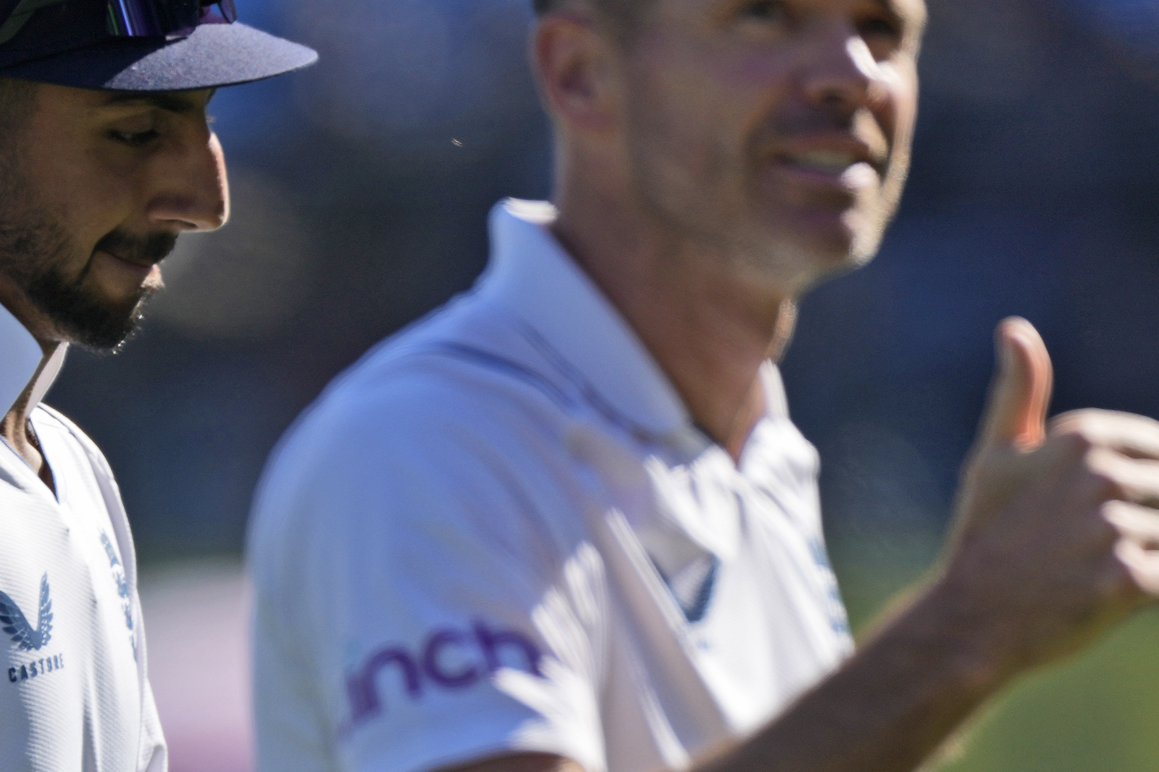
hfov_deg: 1.1
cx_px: 151
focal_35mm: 1840
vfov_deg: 0.7
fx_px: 59233
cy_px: 803
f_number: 4.5
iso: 160
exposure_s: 1/1000
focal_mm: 600
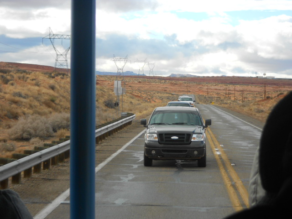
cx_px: 146
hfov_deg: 15.2
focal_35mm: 130
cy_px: 110
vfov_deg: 11.4
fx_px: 1097
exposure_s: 1/125
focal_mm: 23
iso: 80
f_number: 6.5
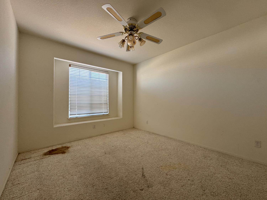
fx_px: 108
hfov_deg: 102.1
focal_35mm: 14
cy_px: 100
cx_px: 134
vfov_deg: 85.7
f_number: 2.2
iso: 160
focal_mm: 2.22
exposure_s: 1/99
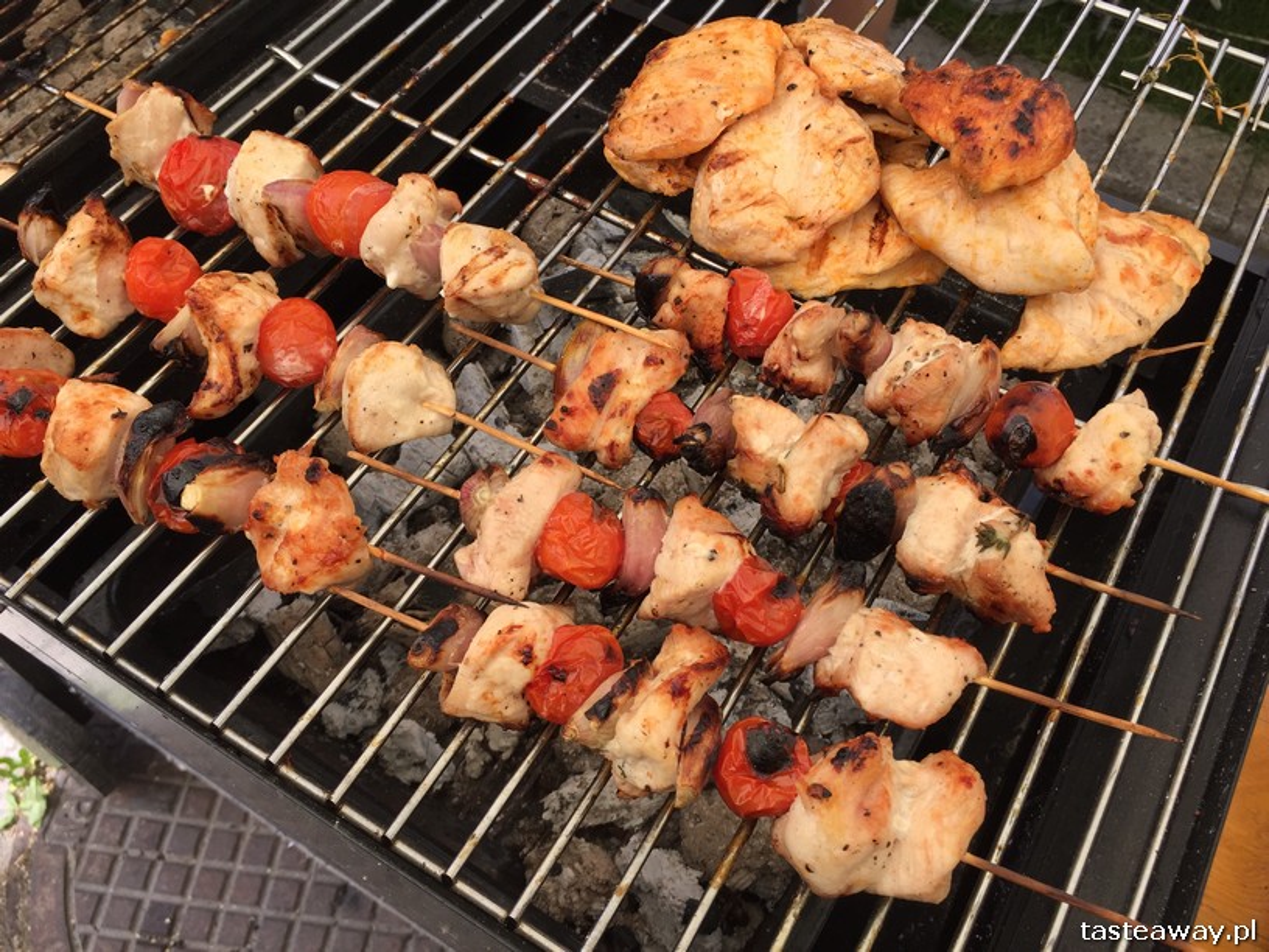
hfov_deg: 61.7
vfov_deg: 48.2
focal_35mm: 29
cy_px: 476
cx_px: 634
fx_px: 1063
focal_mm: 4.15
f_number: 2.2
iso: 32
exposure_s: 1/527
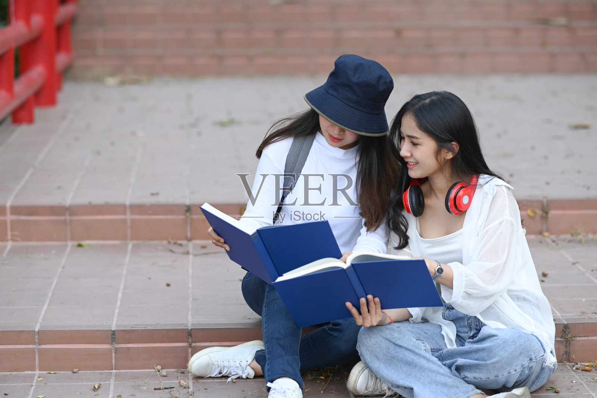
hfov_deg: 19.5
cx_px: 298
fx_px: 1741
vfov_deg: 13.0
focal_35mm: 105
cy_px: 199
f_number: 2.8
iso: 320
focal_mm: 105
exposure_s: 1/800
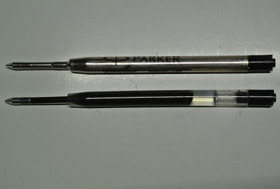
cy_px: 94
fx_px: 577
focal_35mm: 74
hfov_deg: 27.3
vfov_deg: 18.5
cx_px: 140
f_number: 5.6
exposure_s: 1/100
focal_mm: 27.6
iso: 200
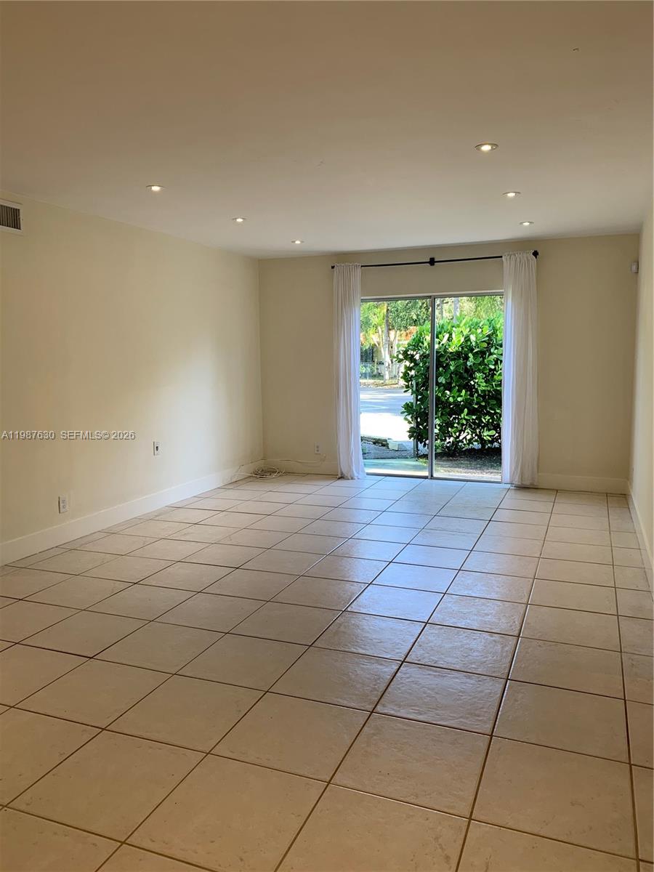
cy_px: 436
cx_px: 327
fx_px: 655
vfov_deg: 67.3
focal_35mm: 26
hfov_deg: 53.1
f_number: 1.8
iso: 50
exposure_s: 1/120
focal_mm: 4.25
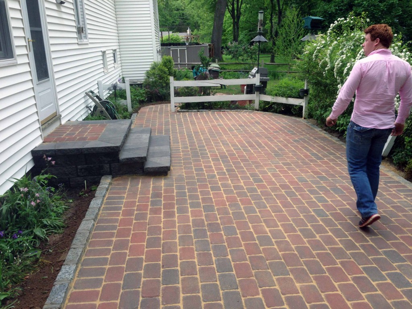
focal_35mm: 33
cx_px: 206
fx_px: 393
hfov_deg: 55.4
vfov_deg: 42.9
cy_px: 154
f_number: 2.4
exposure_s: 1/120
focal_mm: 4.13
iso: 50
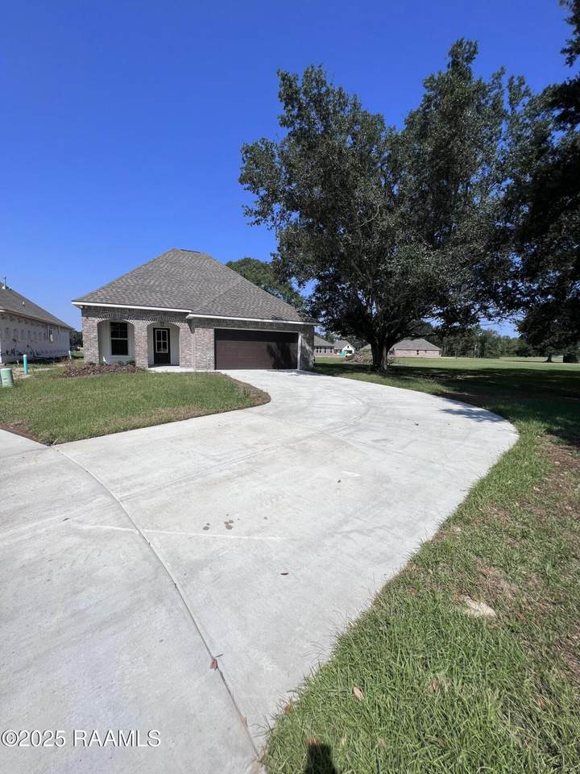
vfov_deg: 106.2
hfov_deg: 89.9
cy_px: 387
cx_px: 290
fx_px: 290
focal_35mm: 13
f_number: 1.8
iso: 32
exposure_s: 1/3774
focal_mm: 1.57
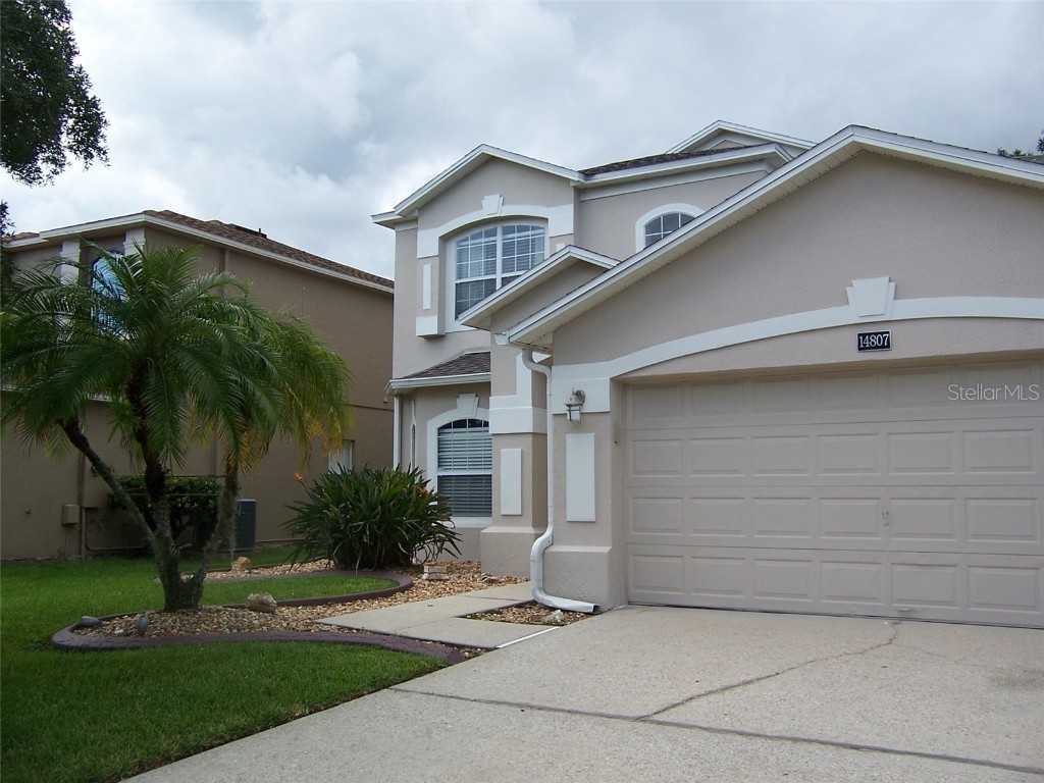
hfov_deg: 55.4
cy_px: 392
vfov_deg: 42.9
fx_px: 995
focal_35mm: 33
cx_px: 522
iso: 80
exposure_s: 1/350
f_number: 3.4
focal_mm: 5.5
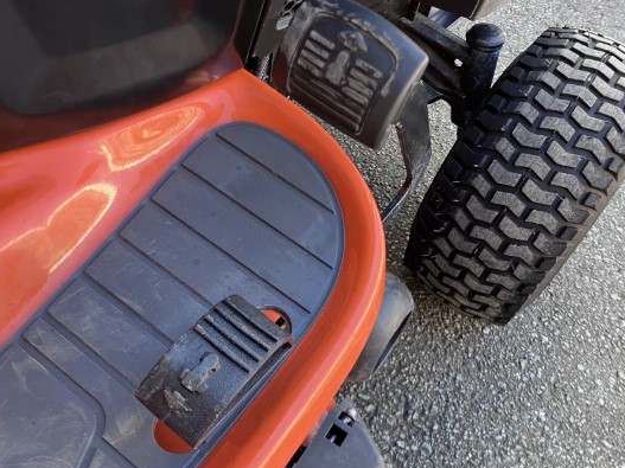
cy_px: 248
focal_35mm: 34
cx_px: 312
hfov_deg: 54.0
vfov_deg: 41.8
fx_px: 614
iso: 80
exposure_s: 1/99
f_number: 1.8
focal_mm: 3.99
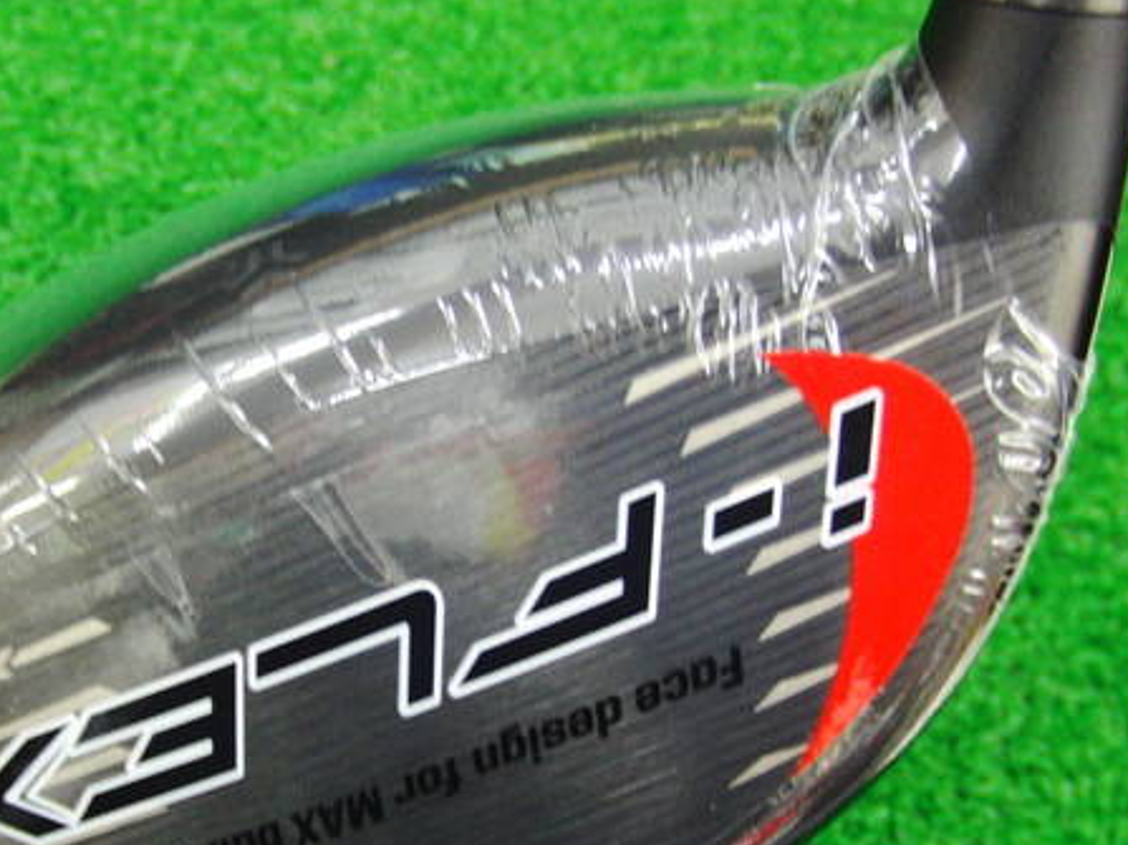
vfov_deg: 27.3
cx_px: 434
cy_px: 575
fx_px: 1727
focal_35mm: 53
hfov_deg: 36.0
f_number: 3.6
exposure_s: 1/15
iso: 400
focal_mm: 6.42
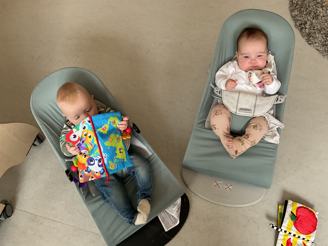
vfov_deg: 48.2
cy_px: 123
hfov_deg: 61.7
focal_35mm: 29
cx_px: 164
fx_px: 275
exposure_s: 1/60
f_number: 1.8
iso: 100
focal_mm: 3
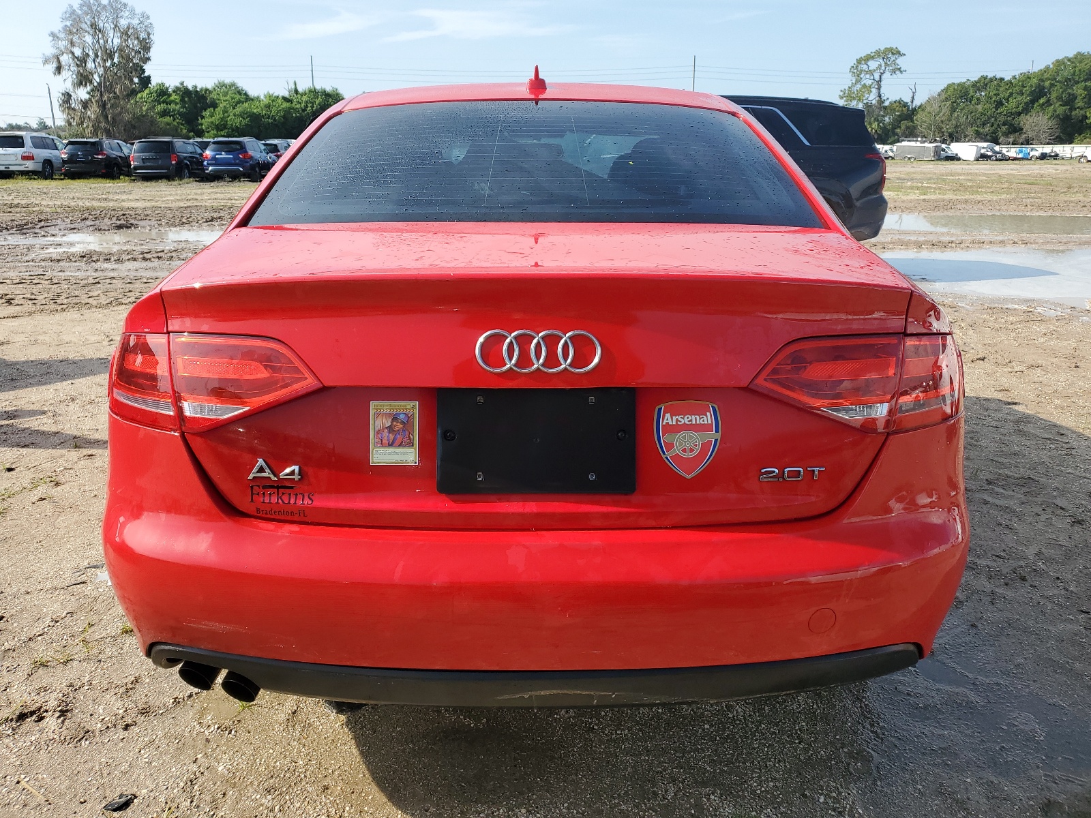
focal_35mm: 26
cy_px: 409
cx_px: 546
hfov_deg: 67.3
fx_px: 819
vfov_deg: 53.1
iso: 50
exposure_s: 1/2000
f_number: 1.5
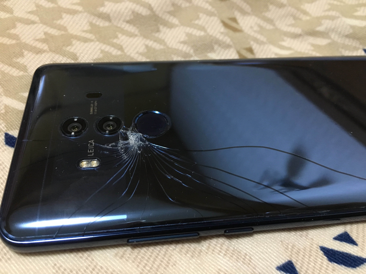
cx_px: 183
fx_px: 307
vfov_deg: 48.2
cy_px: 137
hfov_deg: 61.7
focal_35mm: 29
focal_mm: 4.15
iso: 500
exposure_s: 1/17
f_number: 2.2
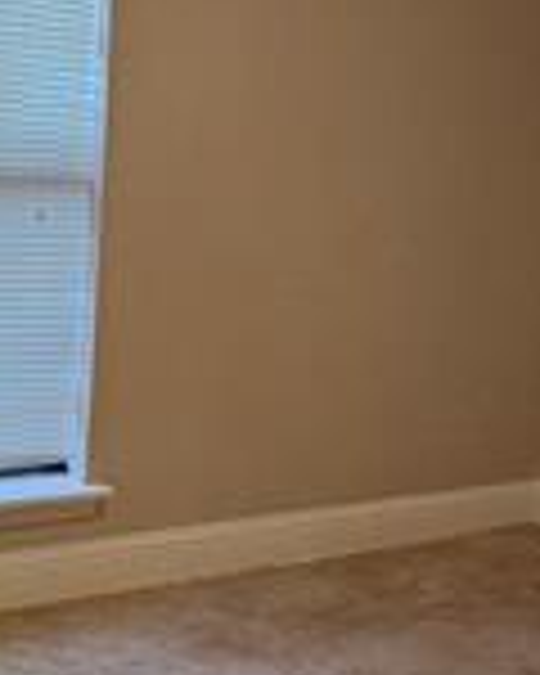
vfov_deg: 25.4
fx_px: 1498
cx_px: 508
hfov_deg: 20.0
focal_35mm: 75
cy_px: 342
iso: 200
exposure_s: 1/125
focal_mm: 6.76
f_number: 1.78
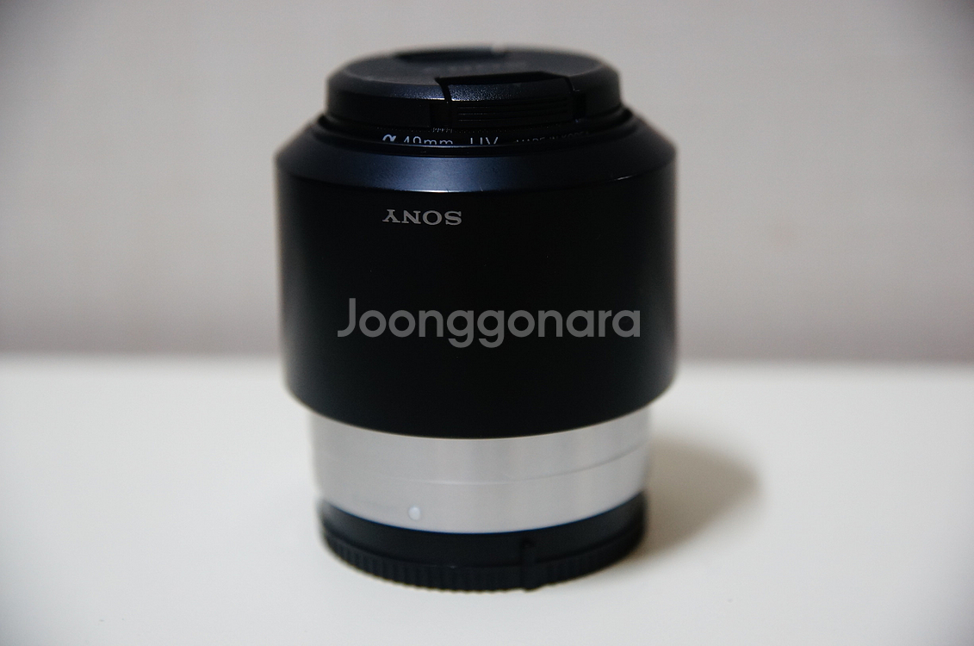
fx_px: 2026
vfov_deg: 18.1
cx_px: 487
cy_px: 323
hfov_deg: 27.0
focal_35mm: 75
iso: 640
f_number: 2.8
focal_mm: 50
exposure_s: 1/80
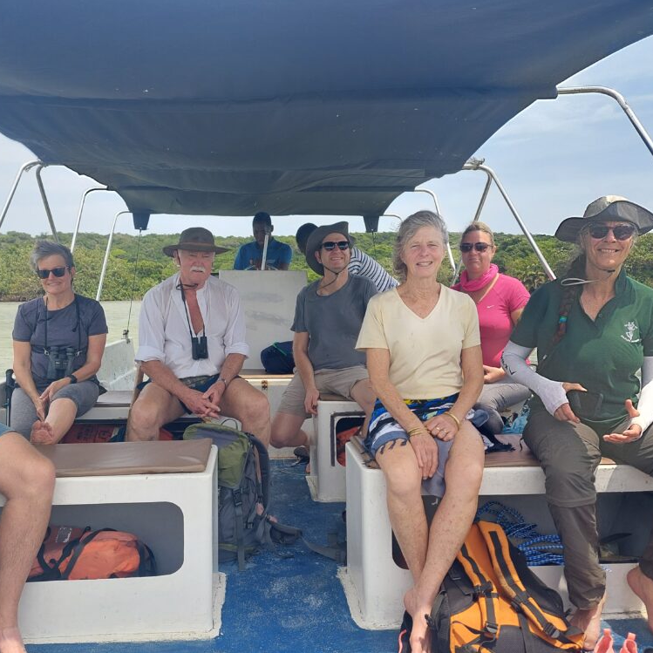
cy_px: 319
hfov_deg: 55.4
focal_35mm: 29
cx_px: 281
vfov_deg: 55.6
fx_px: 619
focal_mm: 5.23
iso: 40
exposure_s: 1/884
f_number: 1.8
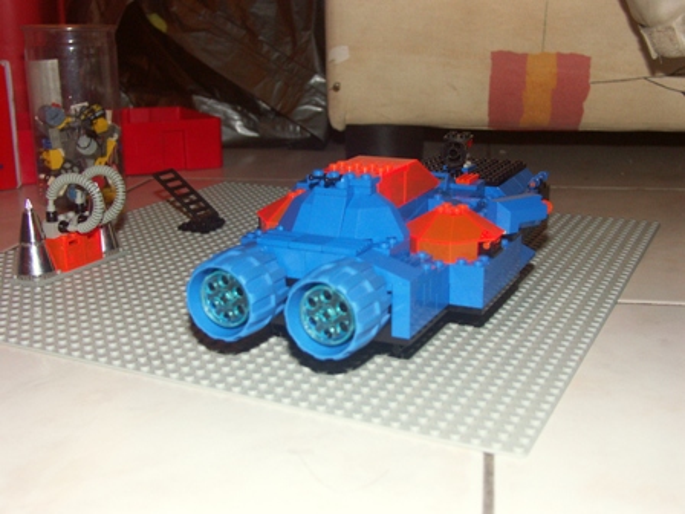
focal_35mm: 45
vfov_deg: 32.2
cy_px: 257
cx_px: 342
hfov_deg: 42.1
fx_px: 890
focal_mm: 11.54
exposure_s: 1/50
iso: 200
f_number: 2.8
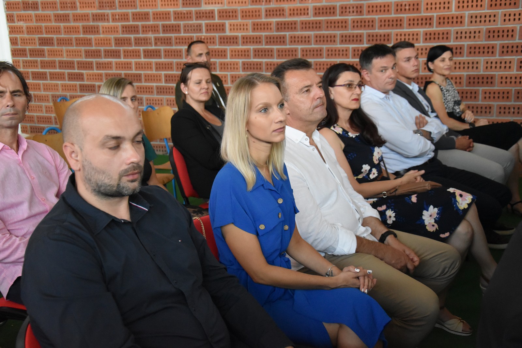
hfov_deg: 41.1
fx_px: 696
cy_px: 174
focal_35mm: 48
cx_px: 261
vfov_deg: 28.1
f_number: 4.2
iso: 3200
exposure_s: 1/160
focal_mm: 32
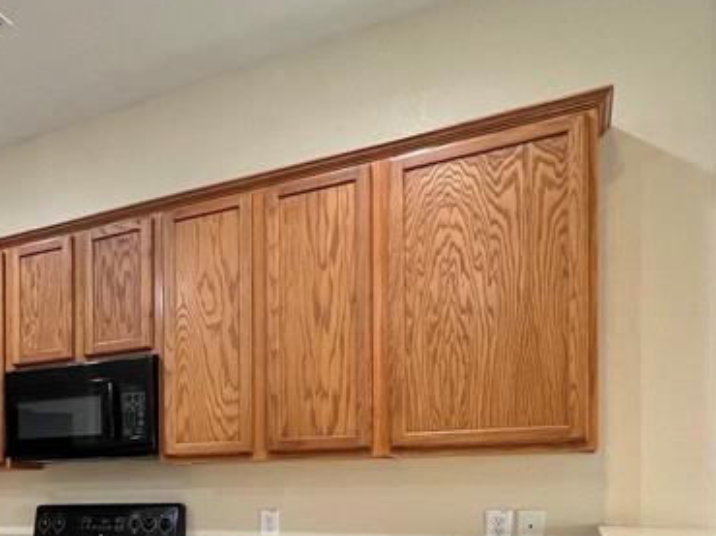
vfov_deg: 36.6
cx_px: -25
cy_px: 503
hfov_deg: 42.9
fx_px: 744
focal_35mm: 36
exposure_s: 1/60
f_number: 1.8
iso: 250
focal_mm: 1.57
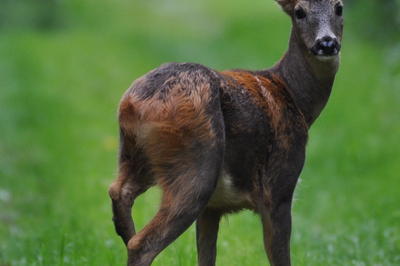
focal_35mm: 1840
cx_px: 254
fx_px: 20443
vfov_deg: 0.7
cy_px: 149
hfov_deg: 1.1
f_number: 7.1
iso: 400
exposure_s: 1/160
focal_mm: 600
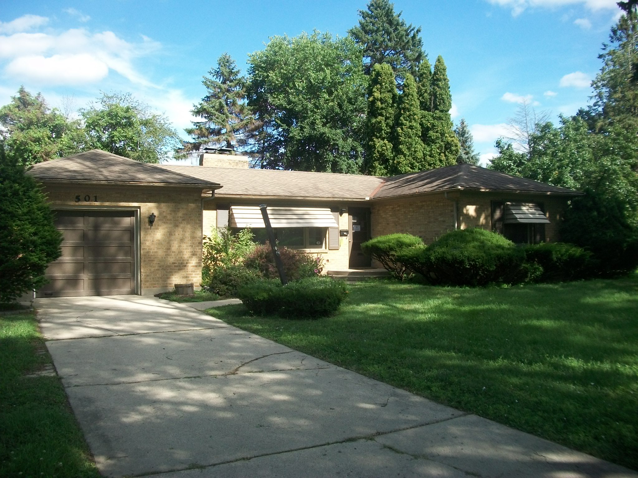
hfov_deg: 56.8
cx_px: 319
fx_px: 590
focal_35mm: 32
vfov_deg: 44.2
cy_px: 239
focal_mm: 5.7
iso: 80
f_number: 2.9
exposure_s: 1/640
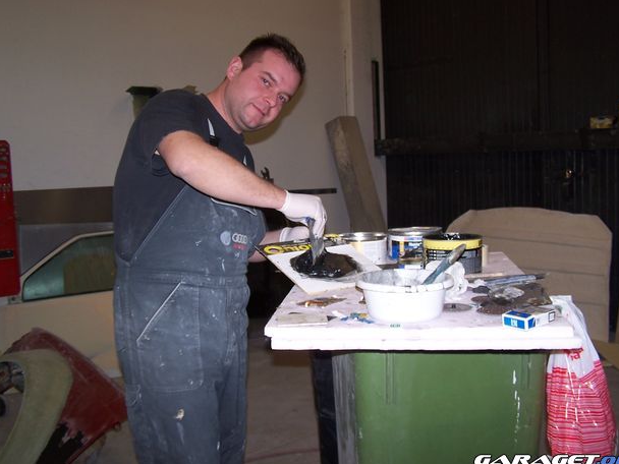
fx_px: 715
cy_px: 226
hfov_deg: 46.8
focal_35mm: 40
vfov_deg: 36.0
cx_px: 323
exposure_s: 1/60
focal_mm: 6.3
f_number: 2.8
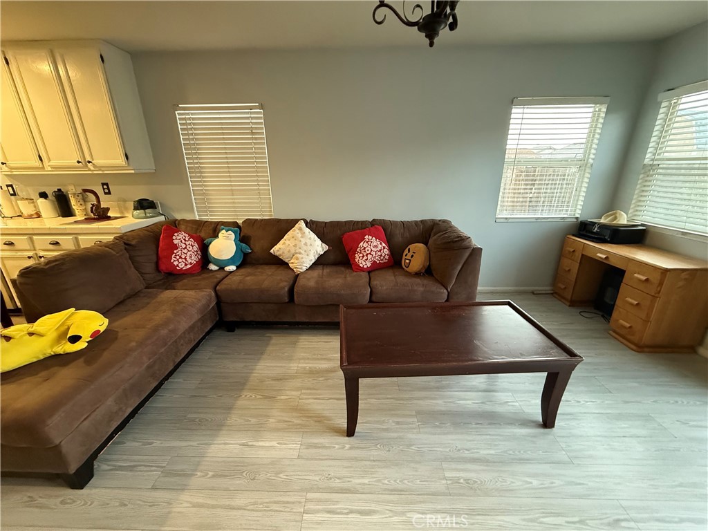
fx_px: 286
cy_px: 266
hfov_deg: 102.1
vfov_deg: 85.7
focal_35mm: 14
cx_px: 354
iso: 640
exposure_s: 1/60
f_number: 2.2
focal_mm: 2.22
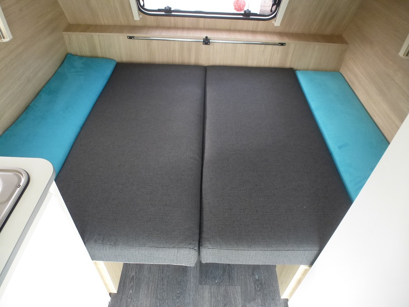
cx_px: 204
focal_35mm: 24
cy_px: 154
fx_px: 284
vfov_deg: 56.8
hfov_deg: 71.6
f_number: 3.3
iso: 800
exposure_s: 1/100
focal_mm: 4.3
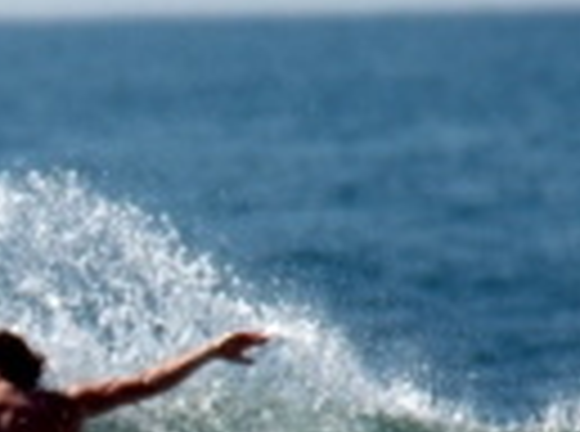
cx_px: -252
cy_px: 644
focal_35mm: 2008
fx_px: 33551
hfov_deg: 1.0
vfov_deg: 0.7
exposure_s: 1/1000
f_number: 5.6
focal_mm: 400
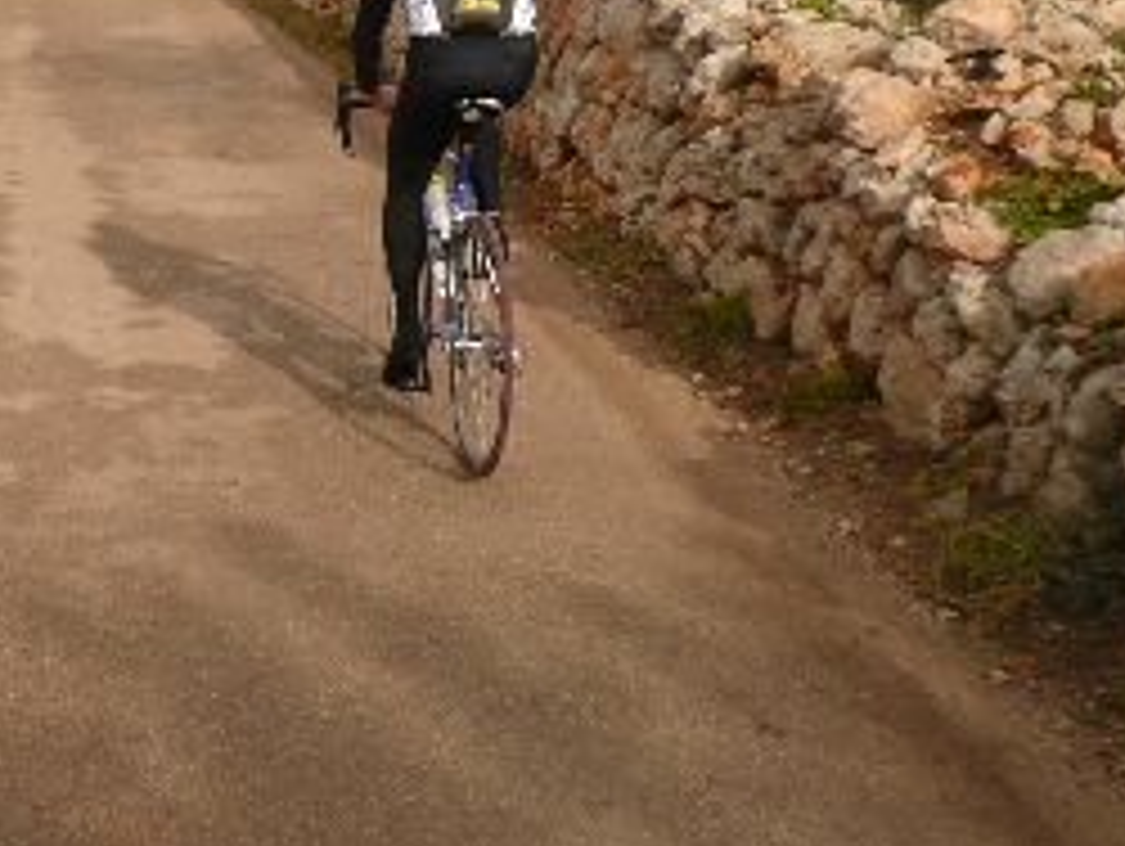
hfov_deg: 32.3
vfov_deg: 25.8
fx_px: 1822
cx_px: 76
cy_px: 205
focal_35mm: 56
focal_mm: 4.6
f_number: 3.3
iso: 100
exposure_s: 1/800
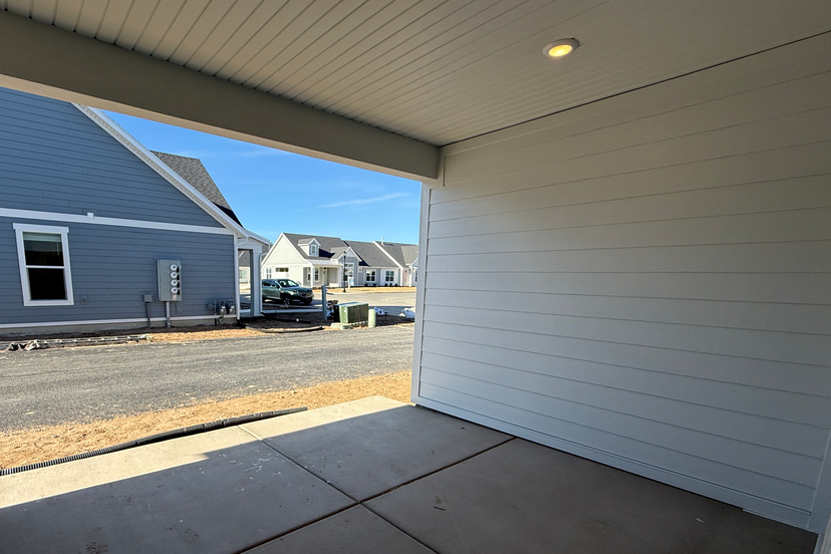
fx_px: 415
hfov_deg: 88.8
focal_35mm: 18
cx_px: 329
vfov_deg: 66.3
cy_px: 347
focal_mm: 2.22
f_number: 2.2
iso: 50
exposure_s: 1/1211
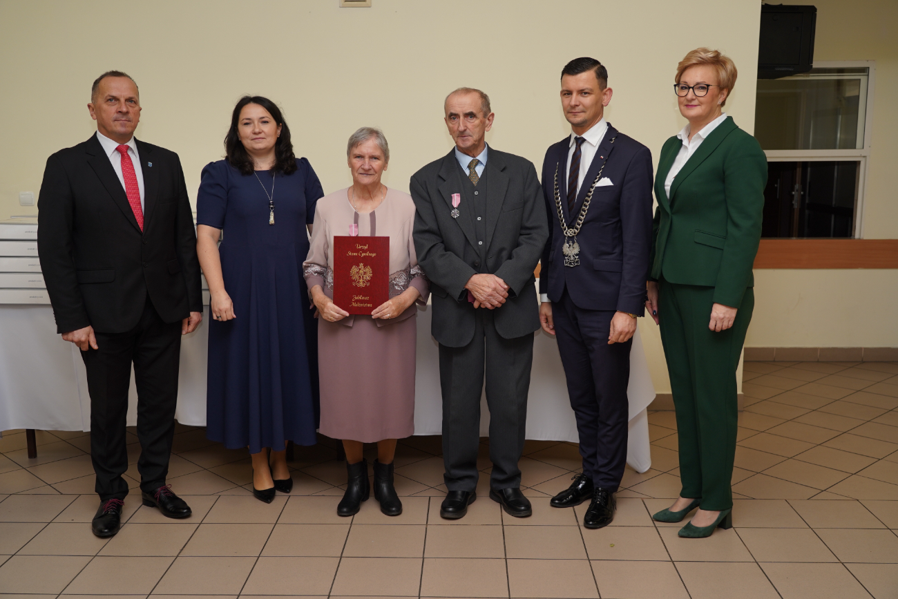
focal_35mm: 35
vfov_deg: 37.9
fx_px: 873
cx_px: 449
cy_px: 300
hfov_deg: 54.4
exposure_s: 1/100
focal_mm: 35
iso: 250
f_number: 4
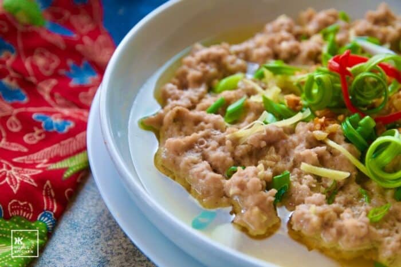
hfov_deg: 27.0
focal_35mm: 75
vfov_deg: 18.2
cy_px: 134
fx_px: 835
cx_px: 200
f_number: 4.8
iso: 160
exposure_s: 1/30
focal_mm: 50
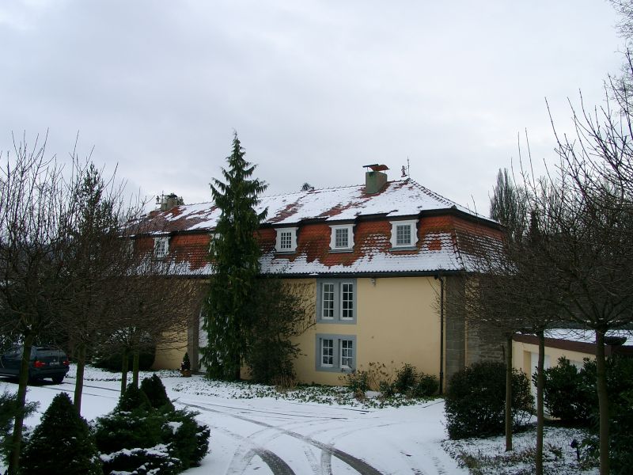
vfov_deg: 41.8
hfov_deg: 54.0
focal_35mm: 34
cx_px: 316
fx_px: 622
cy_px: 238
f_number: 4
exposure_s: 1/273
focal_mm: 7.13
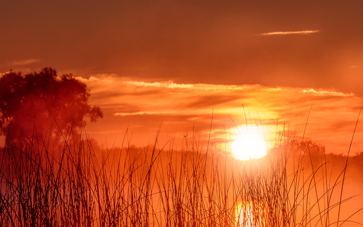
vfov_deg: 3.9
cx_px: 216
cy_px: 221
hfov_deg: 6.3
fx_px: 3314
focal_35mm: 335
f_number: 11
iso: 400
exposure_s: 1/400
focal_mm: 119.2
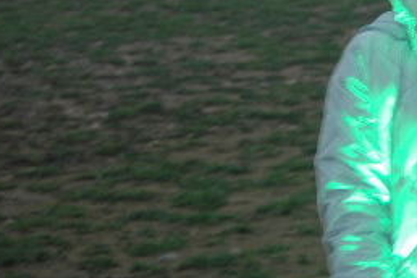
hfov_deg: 9.1
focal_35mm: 223
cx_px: 470
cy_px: -46
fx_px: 2583
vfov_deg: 6.1
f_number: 4.8
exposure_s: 1/8
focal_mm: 60
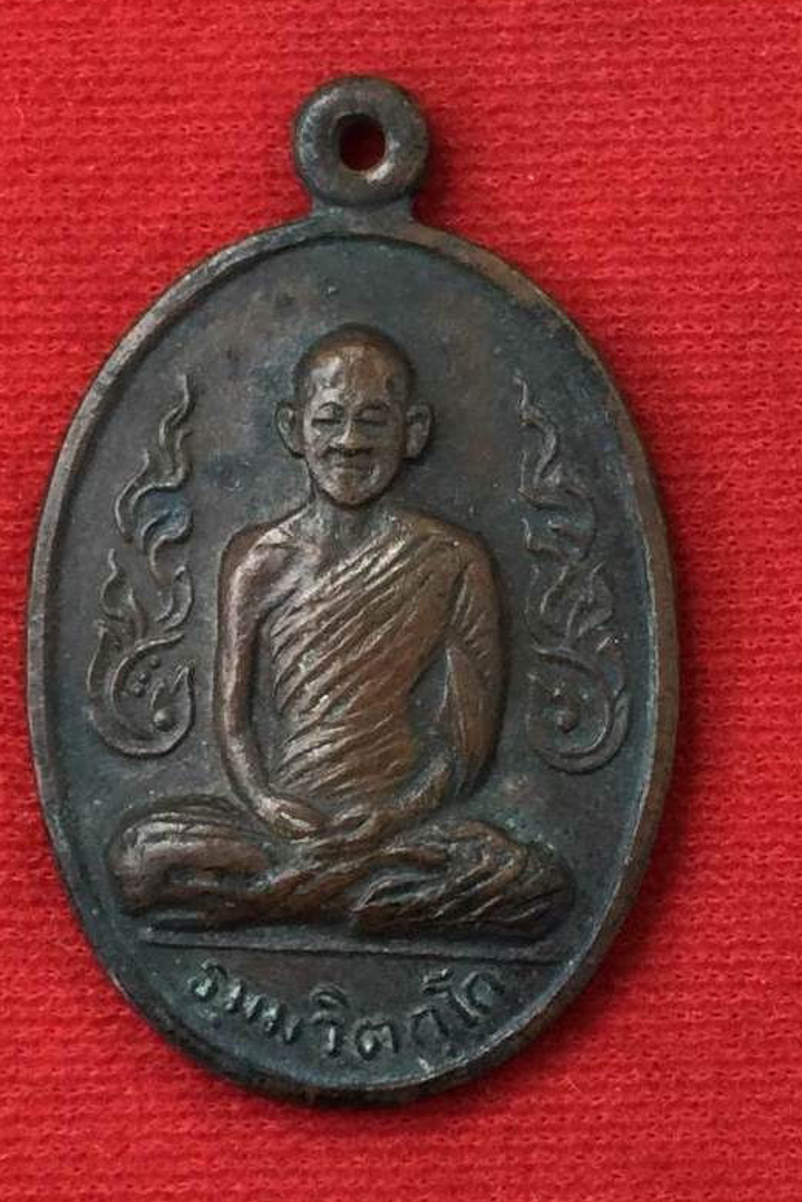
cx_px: 363
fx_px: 1035
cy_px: 598
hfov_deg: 42.3
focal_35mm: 31
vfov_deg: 60.3
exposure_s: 1/33
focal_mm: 4.15
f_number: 2.2
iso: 40
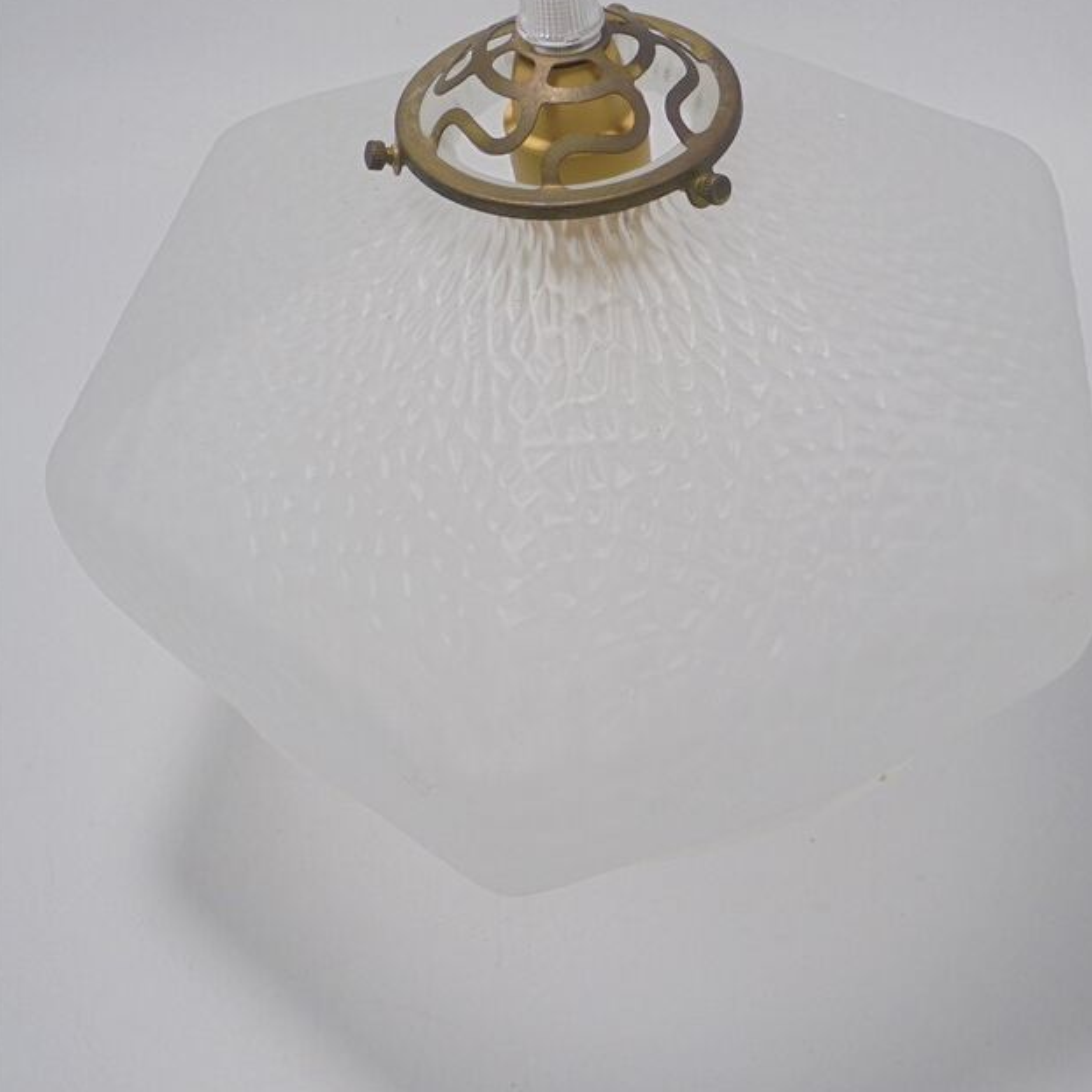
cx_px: 581
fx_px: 1321
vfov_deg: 44.0
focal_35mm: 37
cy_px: 328
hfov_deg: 44.9
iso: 100
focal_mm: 5.3
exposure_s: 1/80
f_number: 3.7
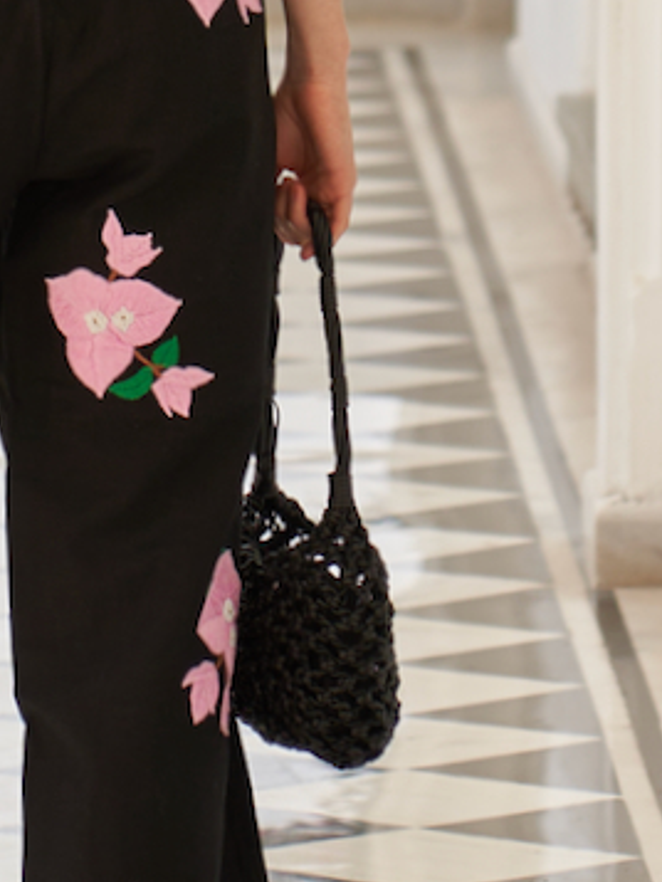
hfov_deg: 3.9
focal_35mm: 381
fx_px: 9709
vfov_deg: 5.2
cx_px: 19
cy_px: -48
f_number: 2.8
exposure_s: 1/640
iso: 50
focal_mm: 70
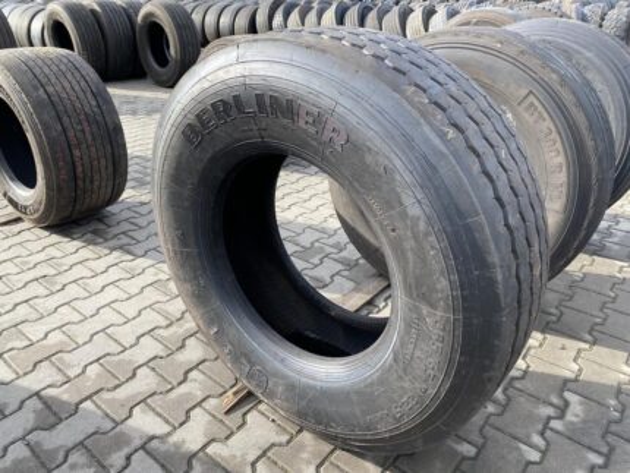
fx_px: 473
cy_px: 236
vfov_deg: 53.1
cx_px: 315
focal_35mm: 26
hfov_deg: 67.3
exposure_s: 1/379
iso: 32
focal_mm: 4.25
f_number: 1.8
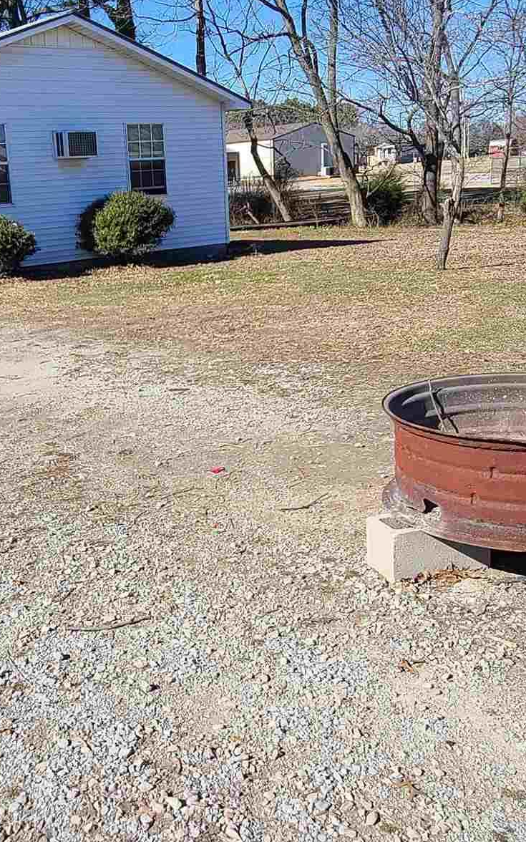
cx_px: 172
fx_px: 826
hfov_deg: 35.0
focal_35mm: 36
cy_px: 409
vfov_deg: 54.0
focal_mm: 2.2
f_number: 2.2
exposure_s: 1/1441
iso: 64
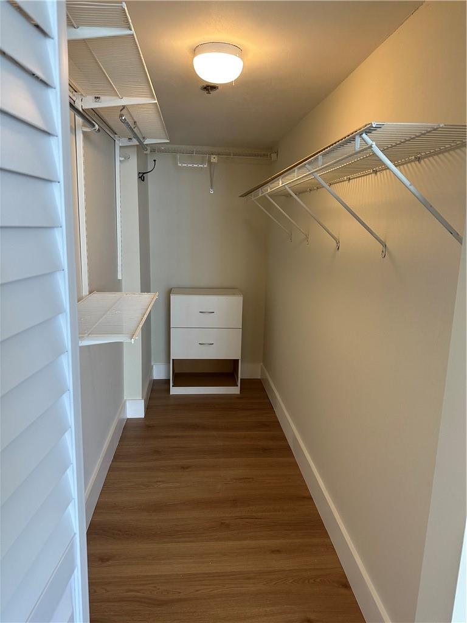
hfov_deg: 56.8
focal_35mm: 24
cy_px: 312
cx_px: 234
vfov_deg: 71.6
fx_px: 432
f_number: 1.78
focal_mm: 6.86
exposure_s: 1/60
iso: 125
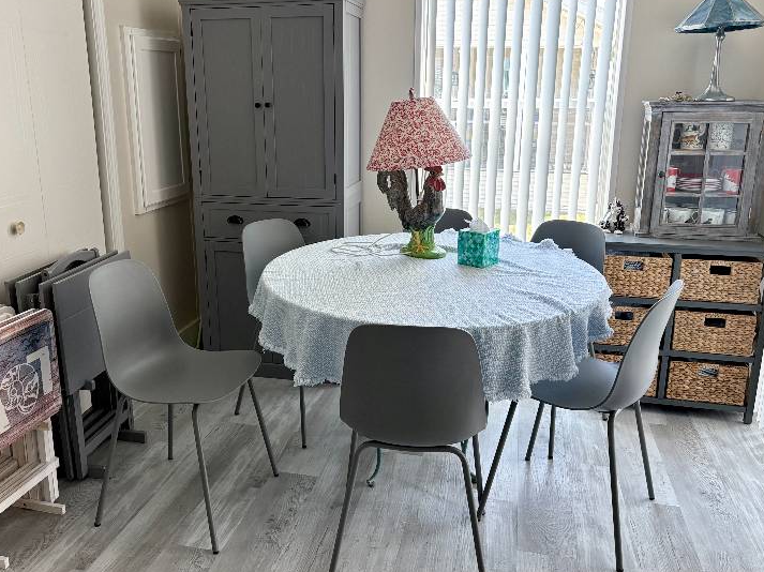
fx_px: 684
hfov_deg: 58.2
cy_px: 275
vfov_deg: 45.4
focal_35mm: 31
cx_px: 342
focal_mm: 5.96
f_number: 1.6
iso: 125
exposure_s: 1/90
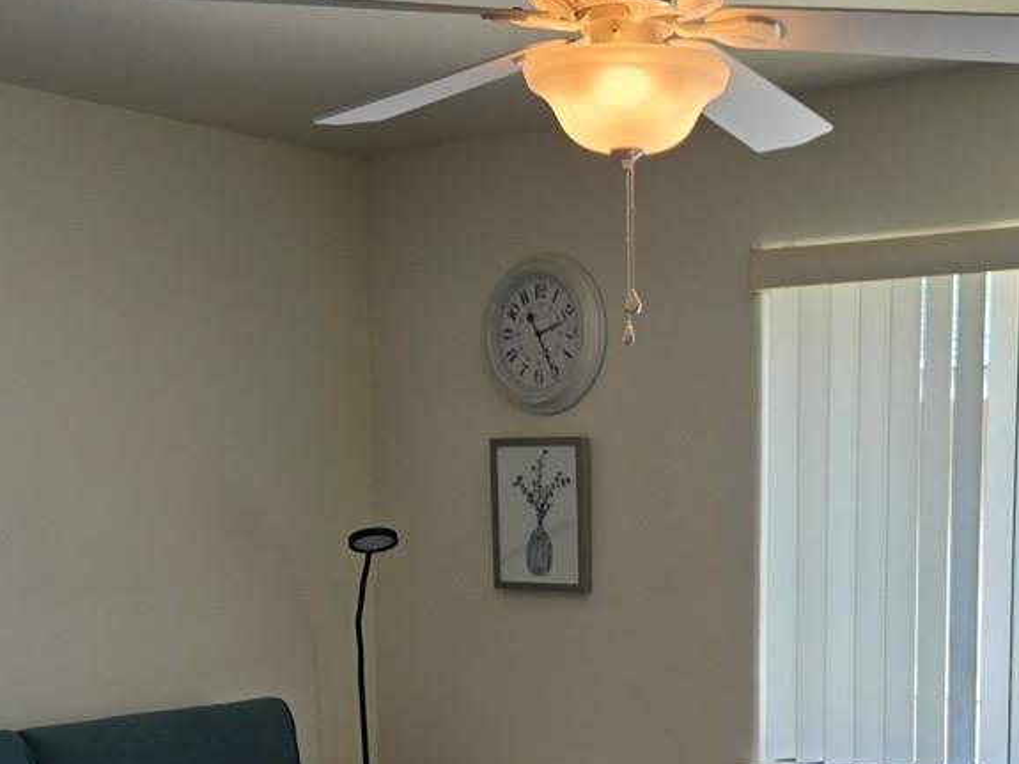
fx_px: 1884
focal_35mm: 64
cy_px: 714
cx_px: 764
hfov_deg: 29.8
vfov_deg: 22.3
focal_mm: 5.4
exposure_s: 1/130
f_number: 1.8
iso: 25
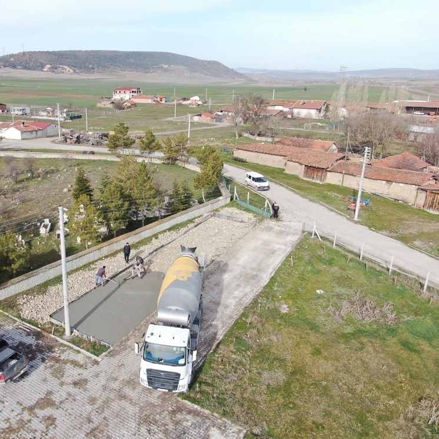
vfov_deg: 55.6
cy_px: 216
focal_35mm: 29
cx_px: 142
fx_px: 416
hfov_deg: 54.4
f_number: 2.8
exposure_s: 1/640
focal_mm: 4.39
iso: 100
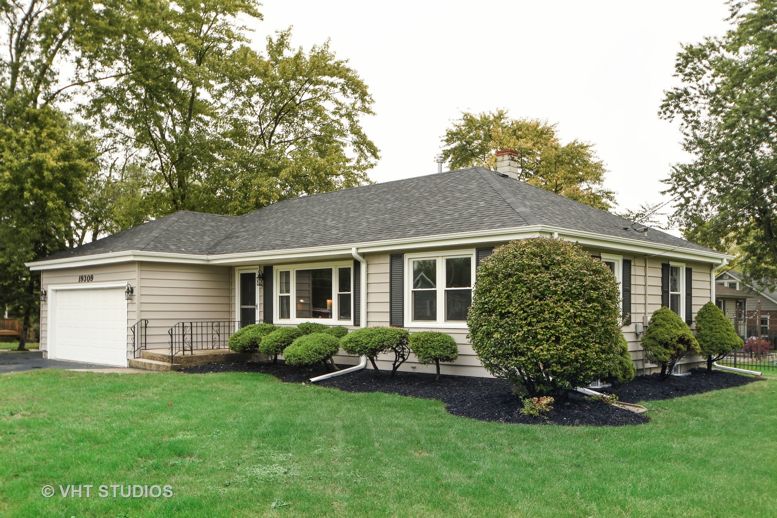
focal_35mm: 33
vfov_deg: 40.0
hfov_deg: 57.2
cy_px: 259
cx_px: 388
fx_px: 712
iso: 200
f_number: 8
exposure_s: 1/125
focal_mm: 22
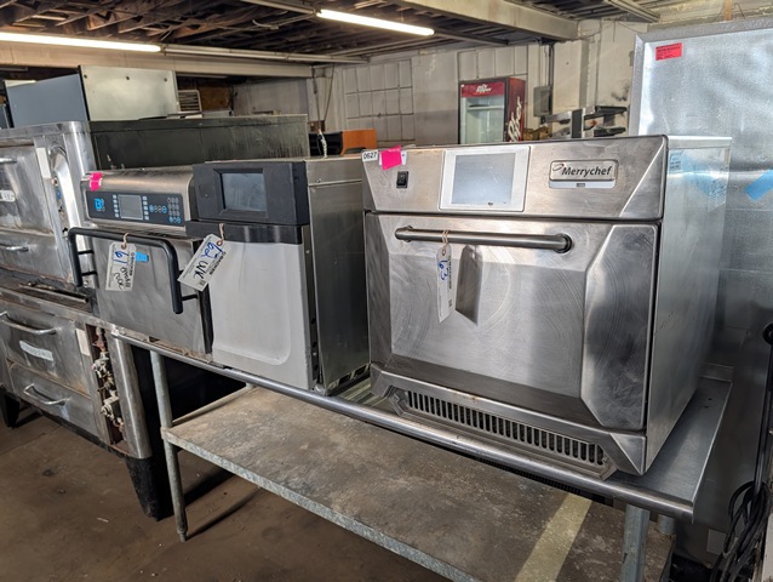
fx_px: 537
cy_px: 291
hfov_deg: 71.5
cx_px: 386
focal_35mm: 24
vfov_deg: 56.9
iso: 149
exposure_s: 1/120
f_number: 1.68
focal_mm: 6.9
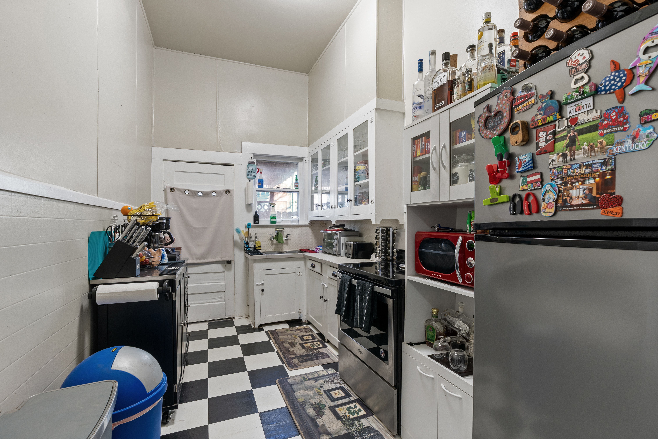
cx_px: 329
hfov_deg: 96.7
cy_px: 220
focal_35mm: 16
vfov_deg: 73.7
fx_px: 292
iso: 320
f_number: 7.1
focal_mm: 16
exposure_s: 1
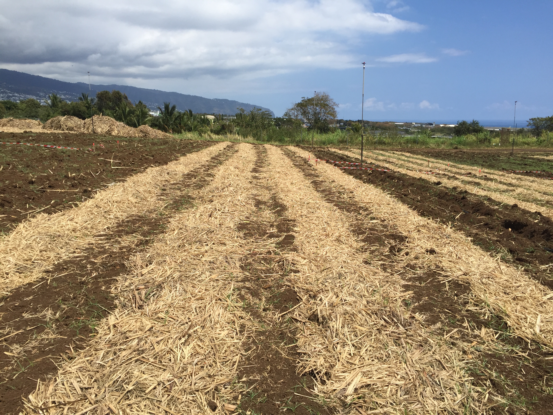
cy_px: 208
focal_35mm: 29
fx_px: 463
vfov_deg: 48.2
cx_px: 276
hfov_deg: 61.7
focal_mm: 4.15
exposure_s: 1/3049
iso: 32
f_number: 2.2
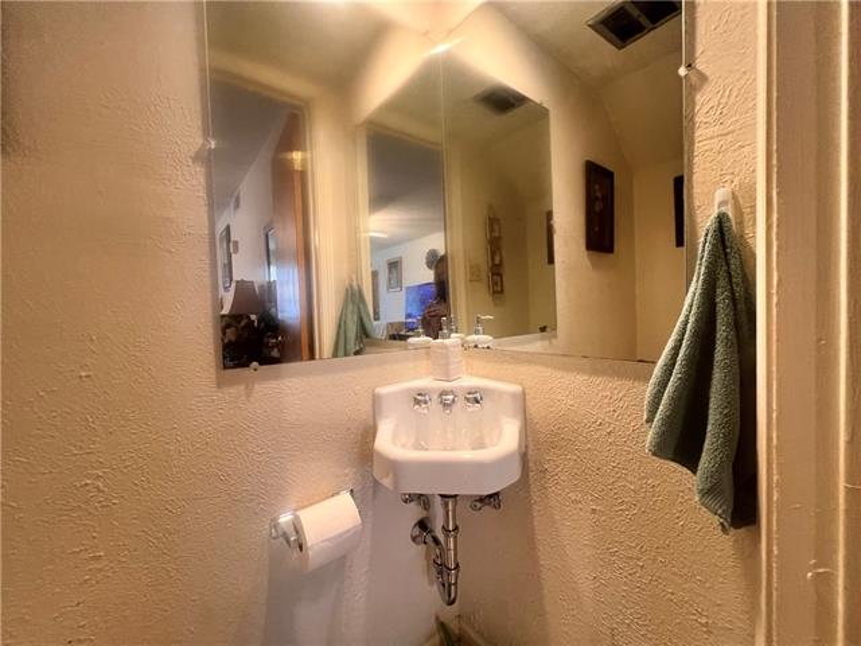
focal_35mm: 13
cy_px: 323
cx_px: 430
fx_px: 323
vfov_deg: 89.9
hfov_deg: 106.2
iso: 200
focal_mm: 1.57
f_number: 1.8
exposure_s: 1/60
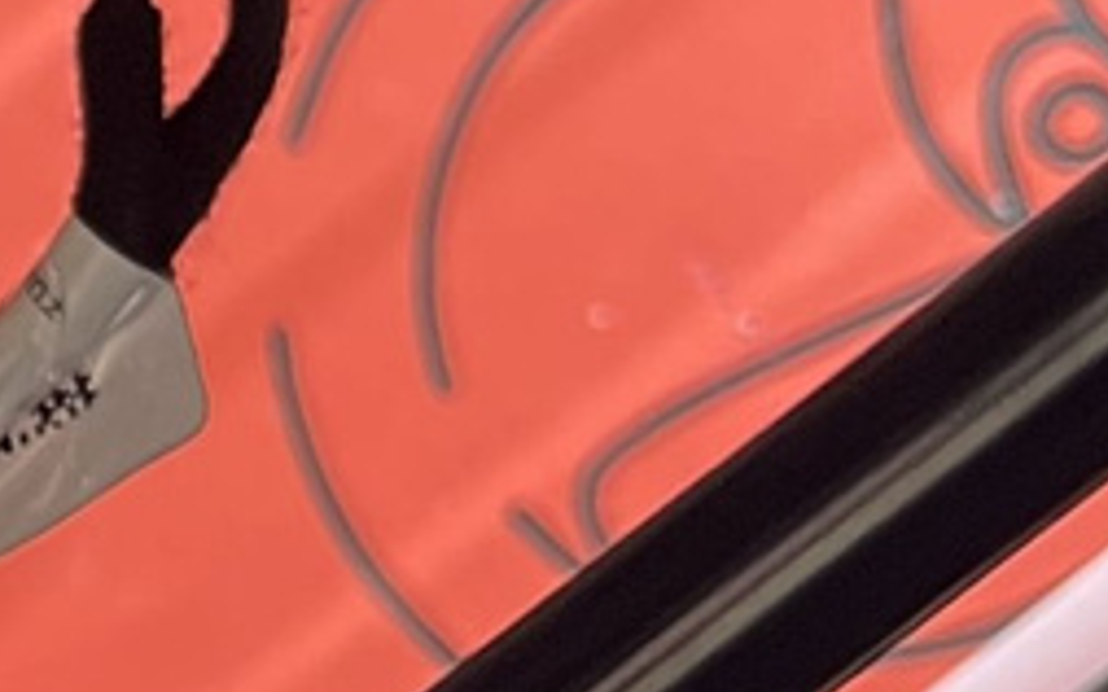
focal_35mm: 174
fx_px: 5253
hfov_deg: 10.8
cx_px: -1226
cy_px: 749
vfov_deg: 7.5
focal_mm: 5.1
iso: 125
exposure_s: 1/91
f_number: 1.6
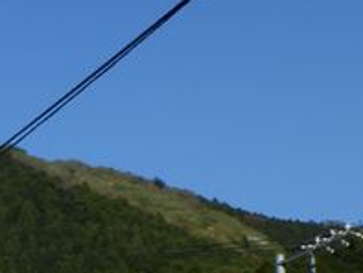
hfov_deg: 12.1
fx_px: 1574
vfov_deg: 9.4
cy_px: 485
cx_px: -287
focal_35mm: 150
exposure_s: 1/160
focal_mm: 6.6
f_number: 9.9
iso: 80
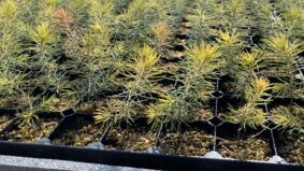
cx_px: 176
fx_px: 290
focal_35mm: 36
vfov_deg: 32.3
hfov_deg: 55.0
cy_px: 47
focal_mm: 4.25
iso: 25
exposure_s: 1/716
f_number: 1.8
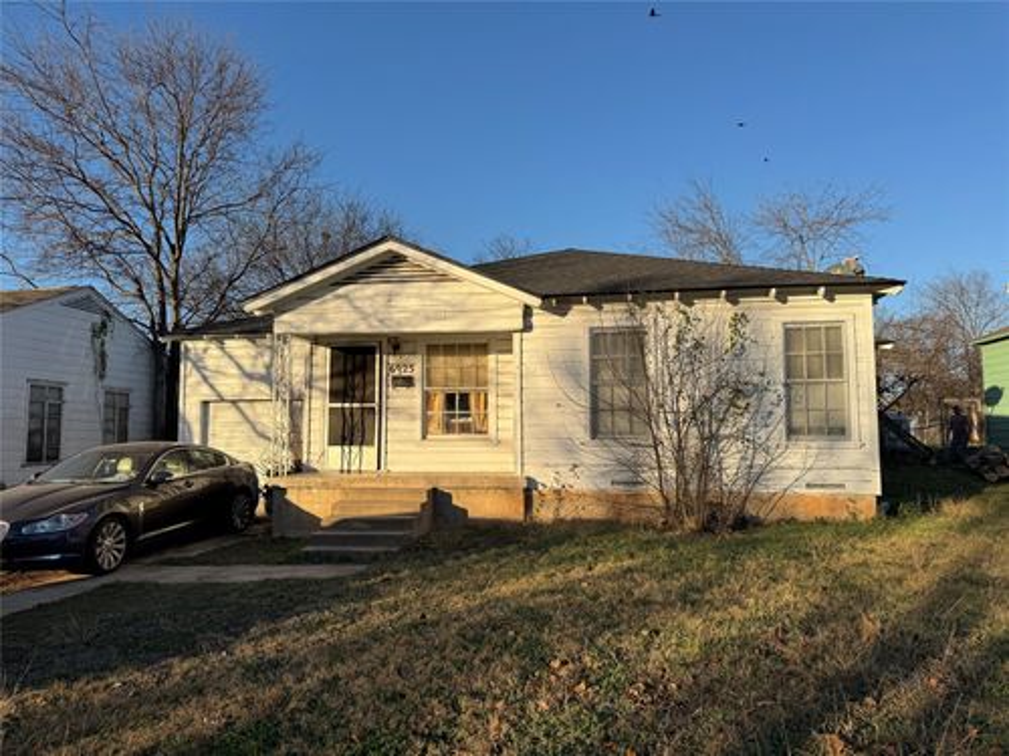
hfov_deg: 71.6
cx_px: 504
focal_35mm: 24
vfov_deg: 56.8
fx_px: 700
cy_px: 378
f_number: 1.78
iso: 80
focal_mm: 6.76
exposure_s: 1/3597
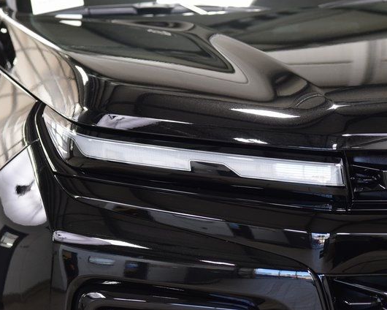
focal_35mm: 119
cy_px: 155
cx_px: 207
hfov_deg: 16.2
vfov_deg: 13.0
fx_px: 1363
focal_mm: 70
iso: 1600
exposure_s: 1/30
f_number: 5.6
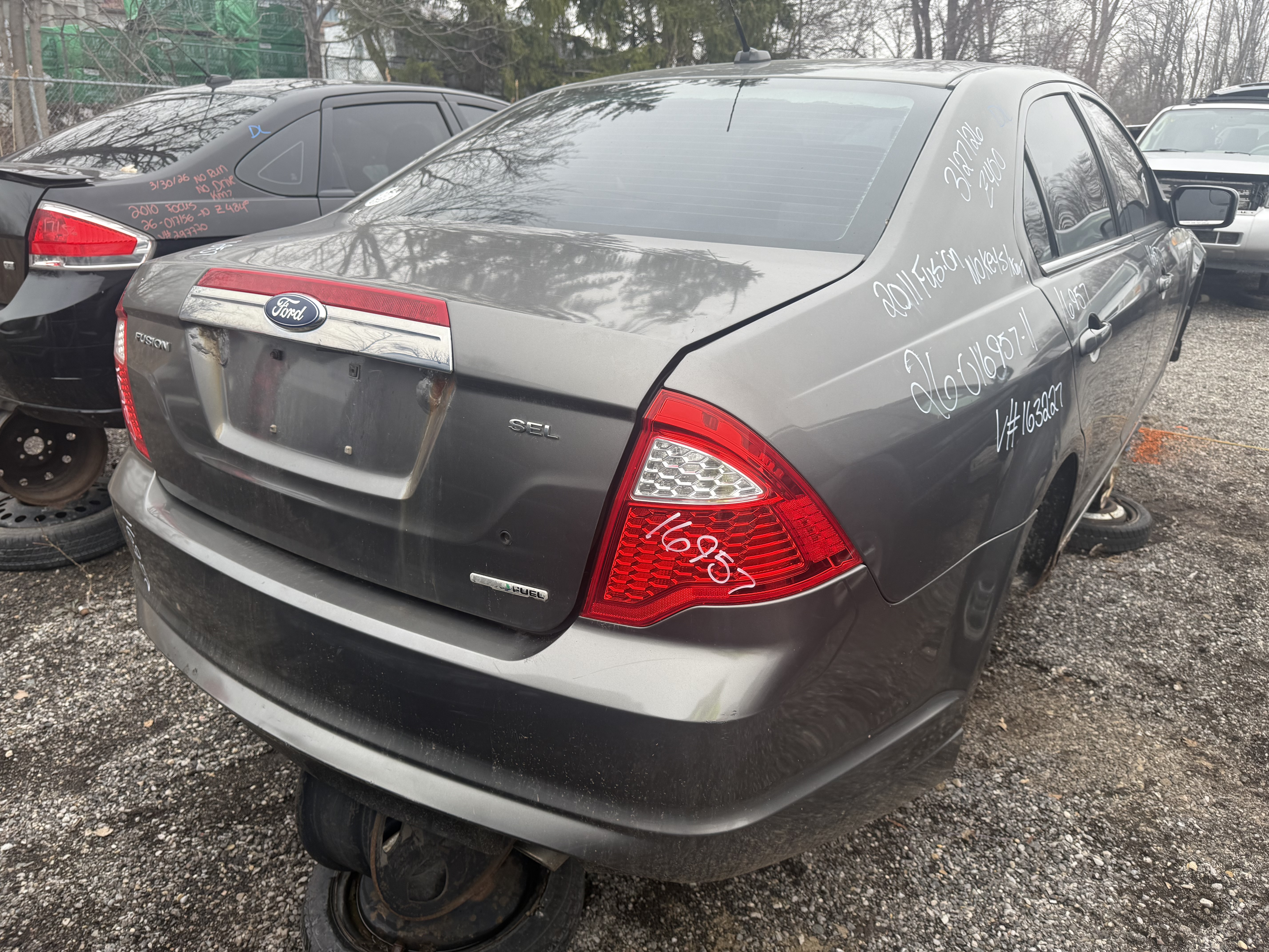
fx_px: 880
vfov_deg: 56.8
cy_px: 476
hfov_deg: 71.6
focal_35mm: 24
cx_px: 634
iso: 64
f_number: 1.78
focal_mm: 6.76
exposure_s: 1/172
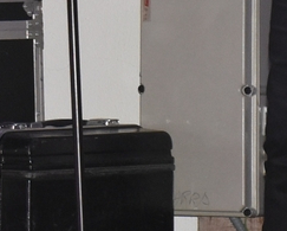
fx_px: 5020
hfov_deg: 3.3
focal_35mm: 590
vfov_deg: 2.6
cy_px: -189
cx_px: -18
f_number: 5.3
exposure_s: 1/60
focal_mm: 85
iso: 2000
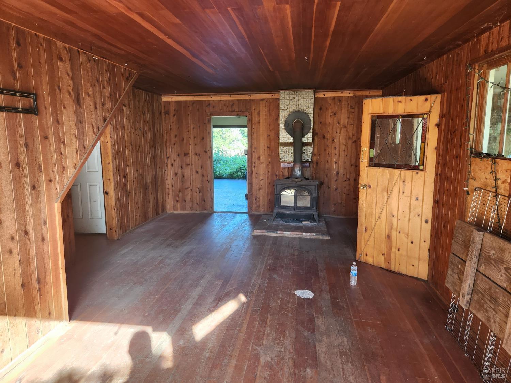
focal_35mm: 23
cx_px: 256
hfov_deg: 73.9
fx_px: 340
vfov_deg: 58.9
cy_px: 192
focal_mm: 5.4
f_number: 1.8
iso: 125
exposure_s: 1/100
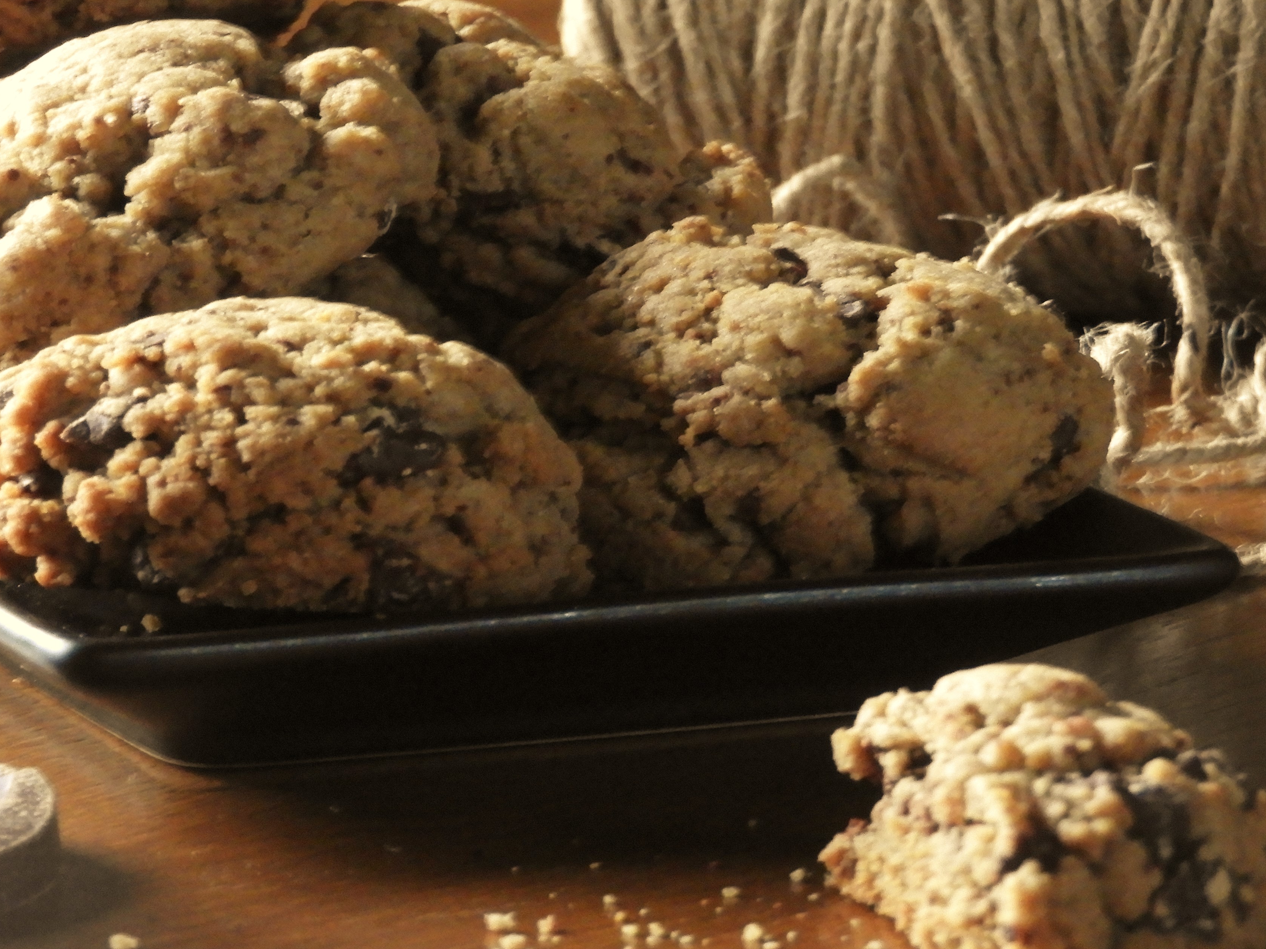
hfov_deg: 8.6
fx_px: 8449
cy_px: 361
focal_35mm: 231
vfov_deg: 6.4
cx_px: 404
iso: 800
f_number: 5.2
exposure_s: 1/3
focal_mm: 26.9
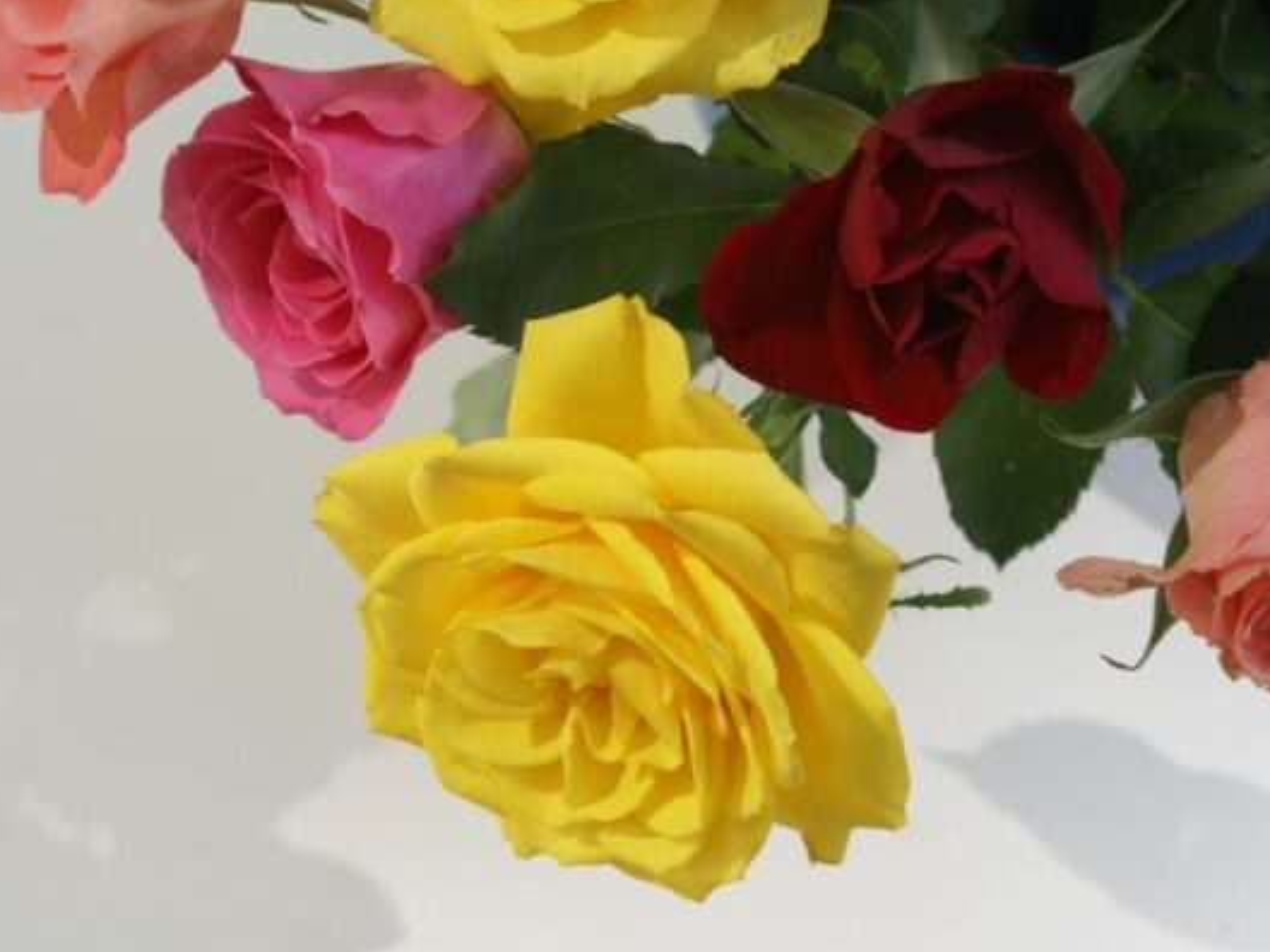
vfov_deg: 18.0
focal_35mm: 82
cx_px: 702
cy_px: 477
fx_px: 3008
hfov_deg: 23.8
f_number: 9
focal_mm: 50
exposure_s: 1/125
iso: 100
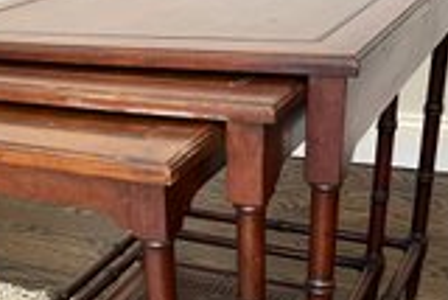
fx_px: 722
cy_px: 273
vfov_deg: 22.8
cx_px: 130
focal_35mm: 58
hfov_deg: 34.0
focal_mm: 5.7
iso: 500
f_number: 1.5
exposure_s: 1/60
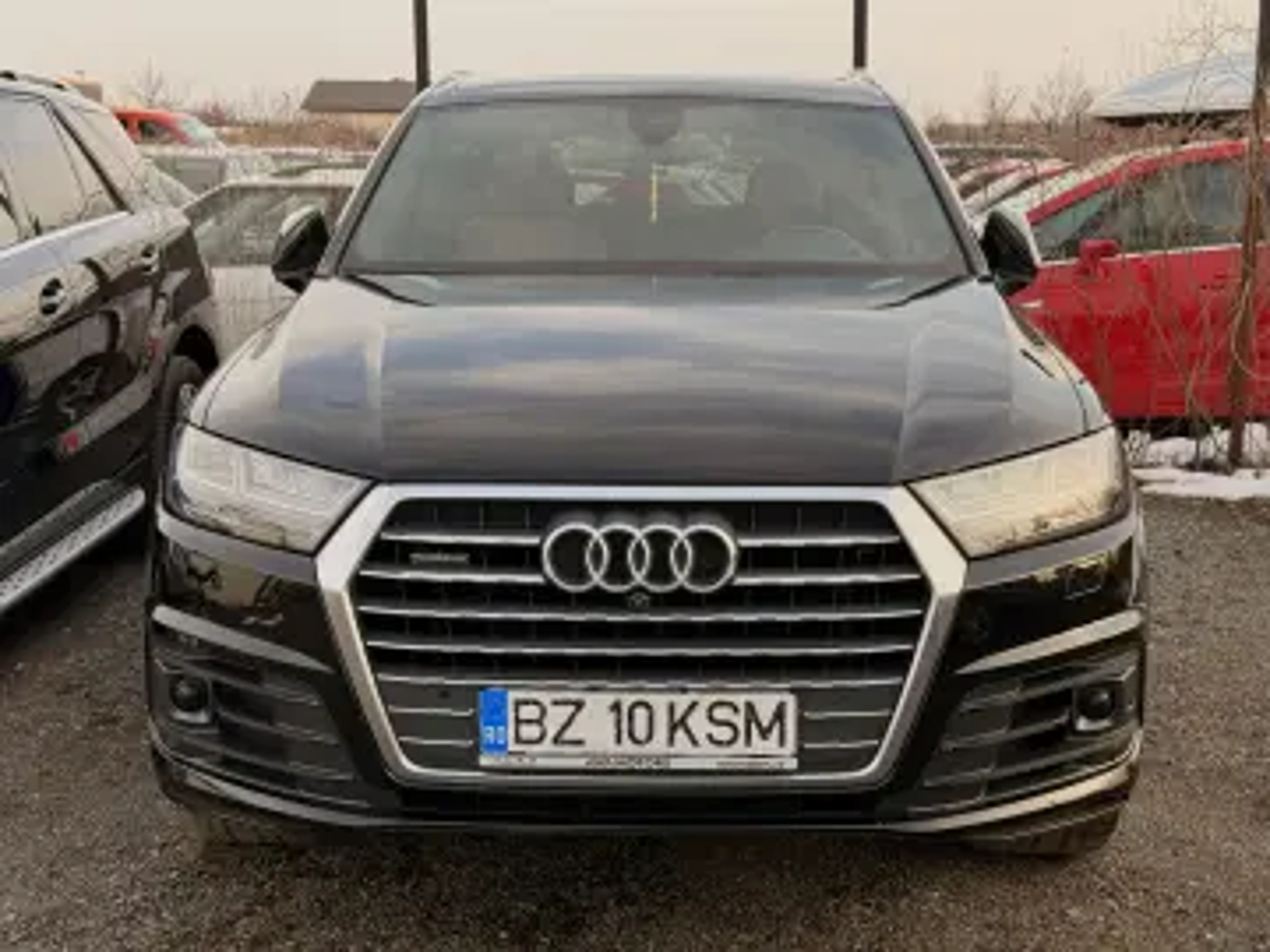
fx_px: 1761
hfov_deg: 39.7
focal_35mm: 48
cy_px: 476
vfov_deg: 30.3
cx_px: 635
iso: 64
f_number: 1.78
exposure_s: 1/478
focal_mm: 6.76
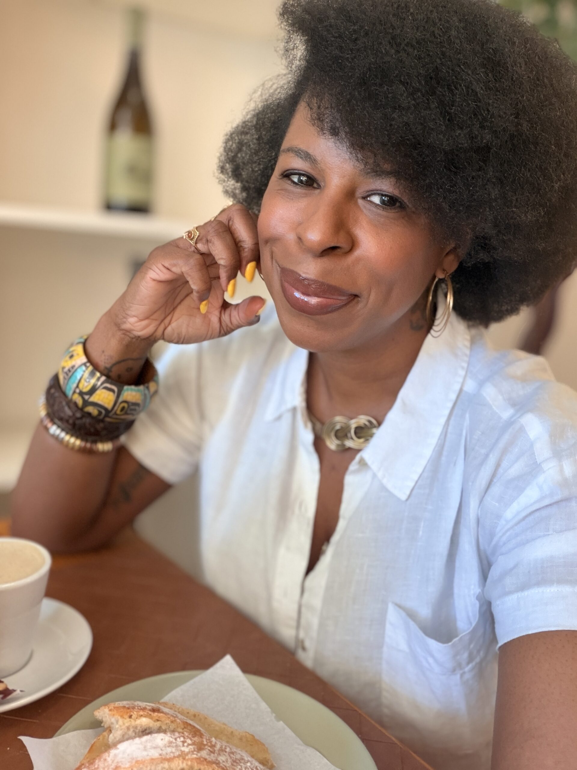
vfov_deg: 60.0
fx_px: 667
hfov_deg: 46.8
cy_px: 385
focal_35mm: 30
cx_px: 288
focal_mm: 2.71
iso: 200
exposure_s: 1/50
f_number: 1.9
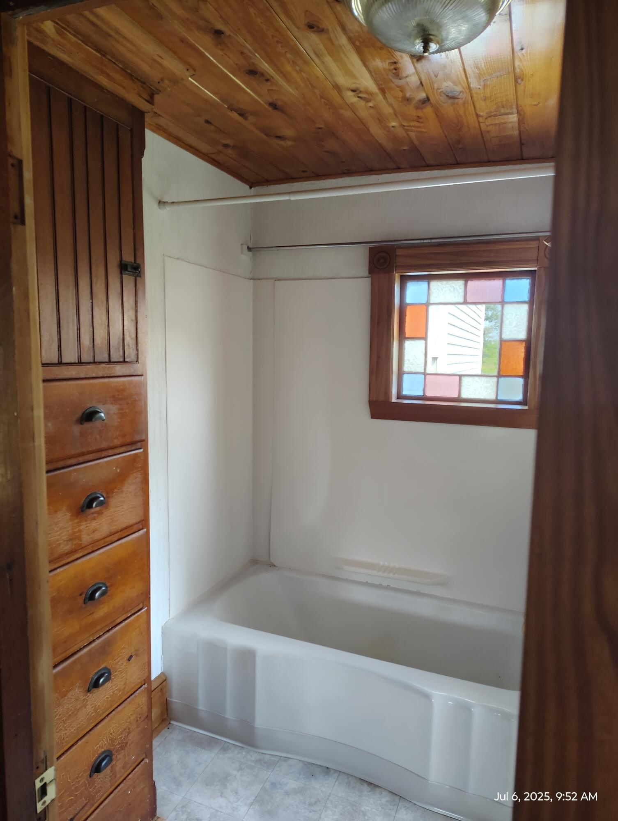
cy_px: 410
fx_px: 570
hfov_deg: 56.9
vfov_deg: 71.5
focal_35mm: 24
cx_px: 309
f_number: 1.8
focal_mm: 5.56
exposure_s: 1/60
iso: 600
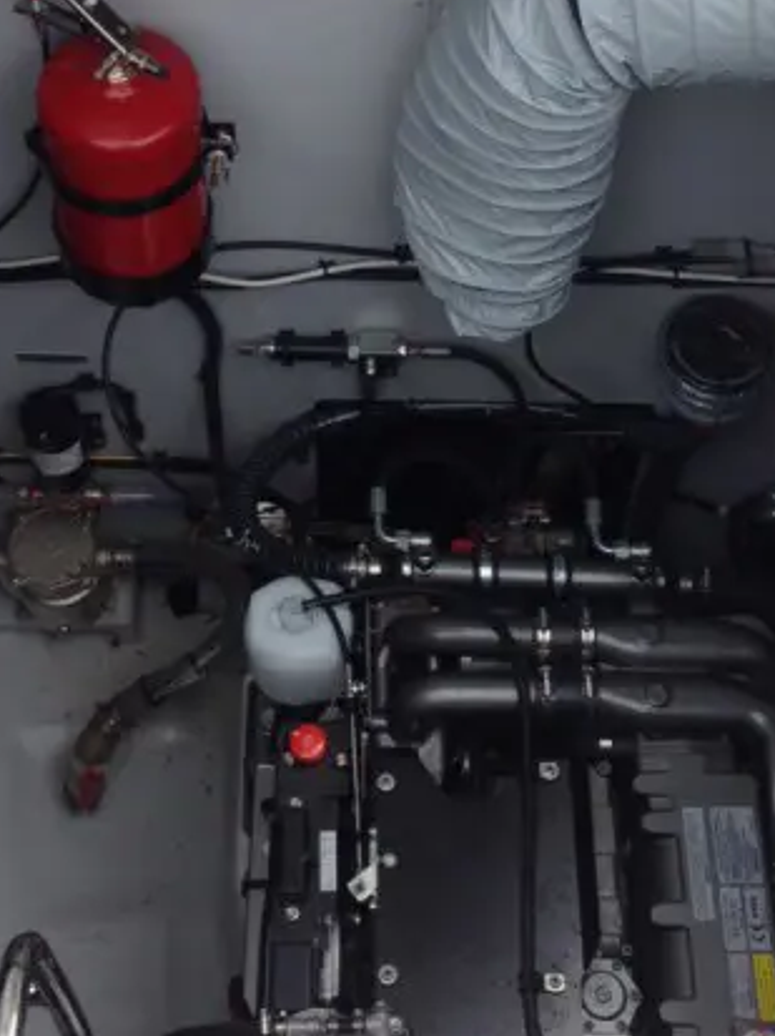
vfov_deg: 29.8
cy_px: 256
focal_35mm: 64
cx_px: 381
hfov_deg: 22.9
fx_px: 1913
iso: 50
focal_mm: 4.12
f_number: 2.4
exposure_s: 1/287
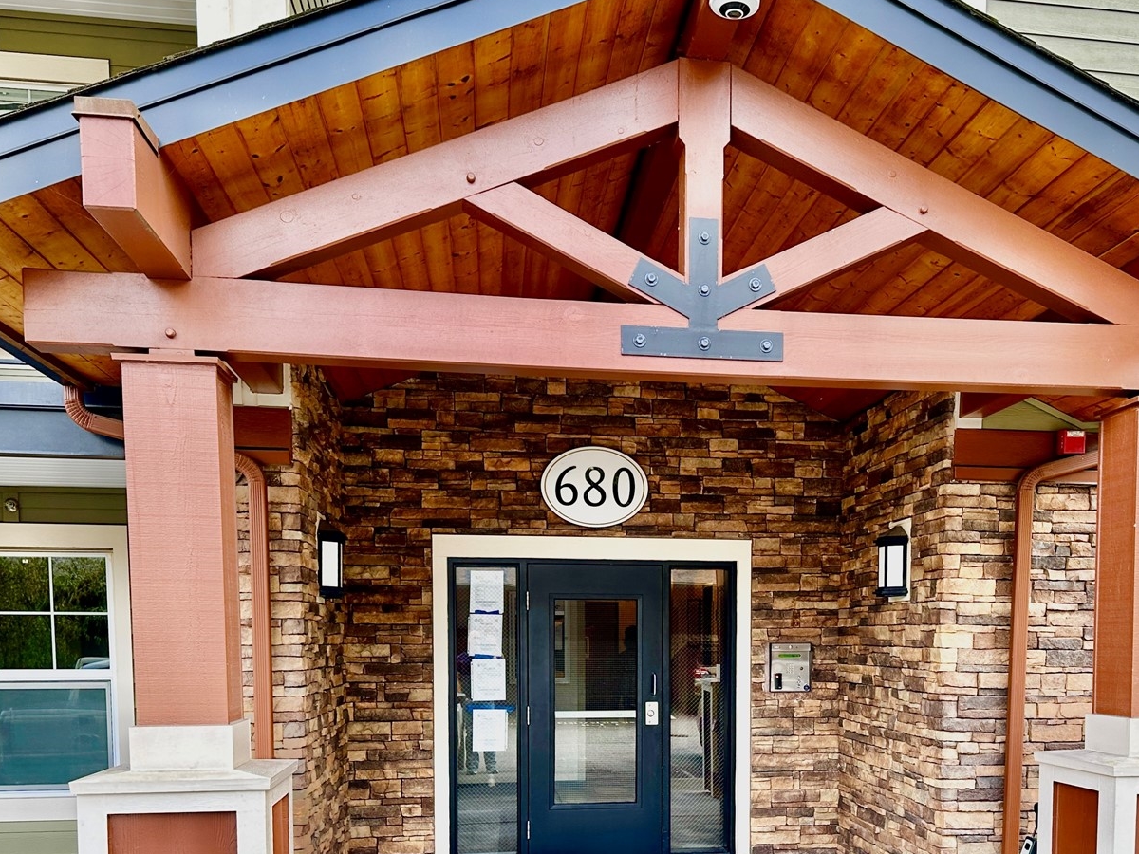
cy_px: 532
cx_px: 679
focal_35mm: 32
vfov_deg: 43.8
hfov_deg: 56.4
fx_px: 1053
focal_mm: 6.86
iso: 80
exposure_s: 1/246
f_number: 1.78
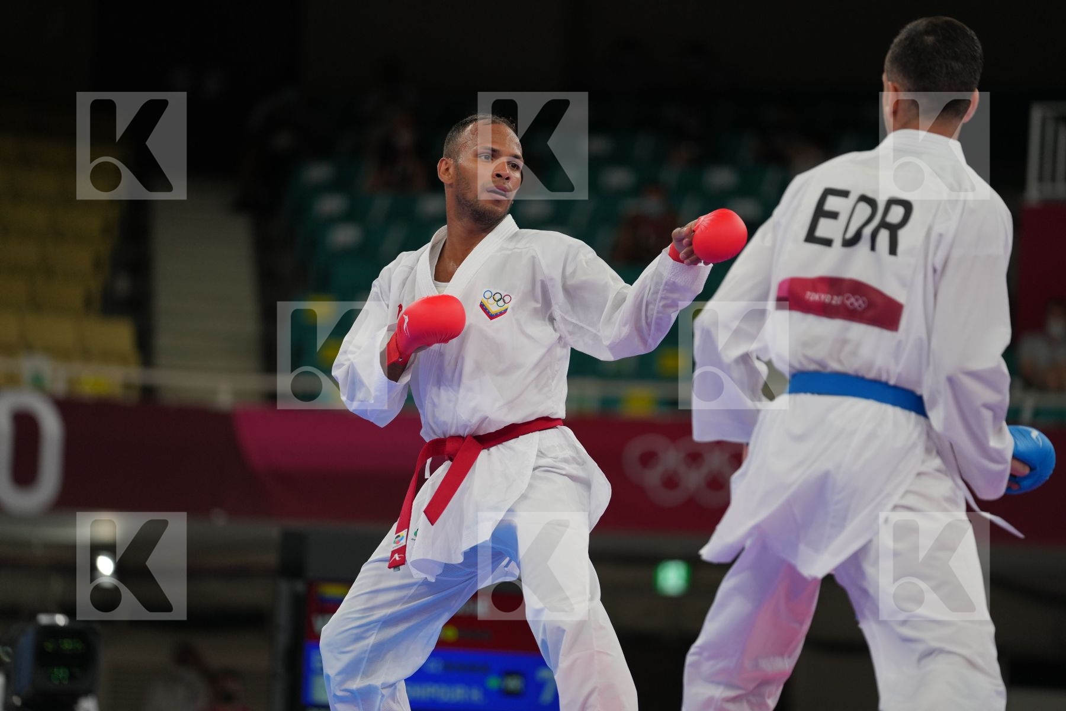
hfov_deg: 11.7
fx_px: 5211
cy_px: 356
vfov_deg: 7.8
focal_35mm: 176
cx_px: 533
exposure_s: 1/1000
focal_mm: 176
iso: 500
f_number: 2.8
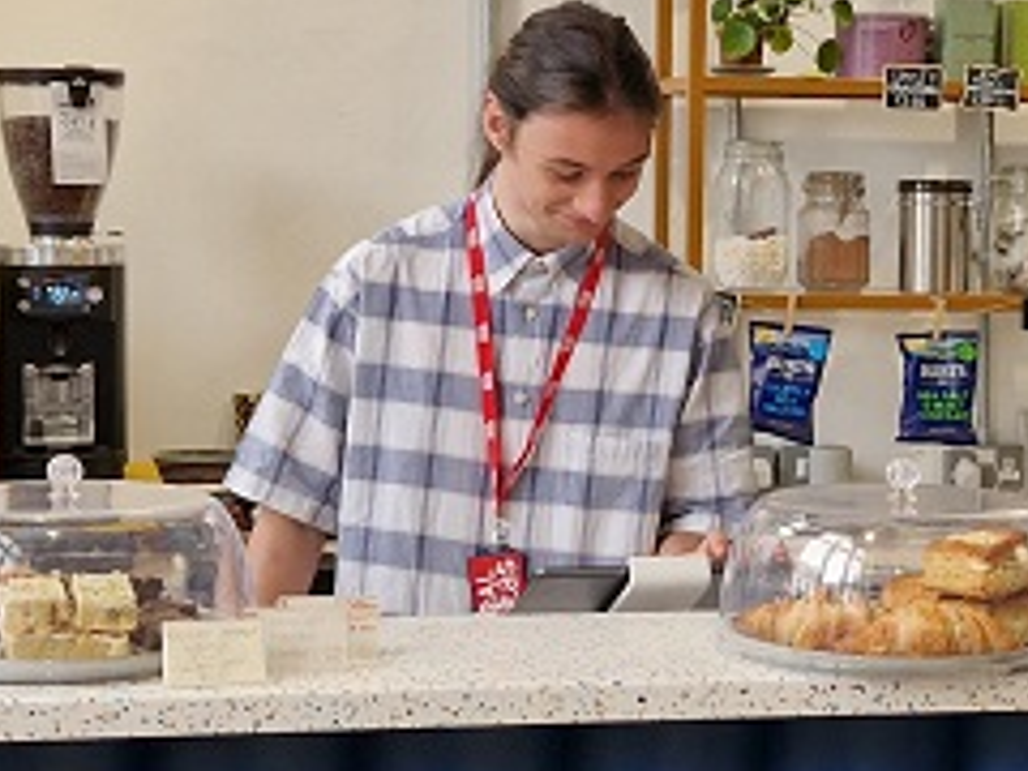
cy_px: 326
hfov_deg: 21.4
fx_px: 2702
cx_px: 762
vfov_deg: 16.2
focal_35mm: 91
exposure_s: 1/100
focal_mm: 5.4
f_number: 1.8
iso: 50
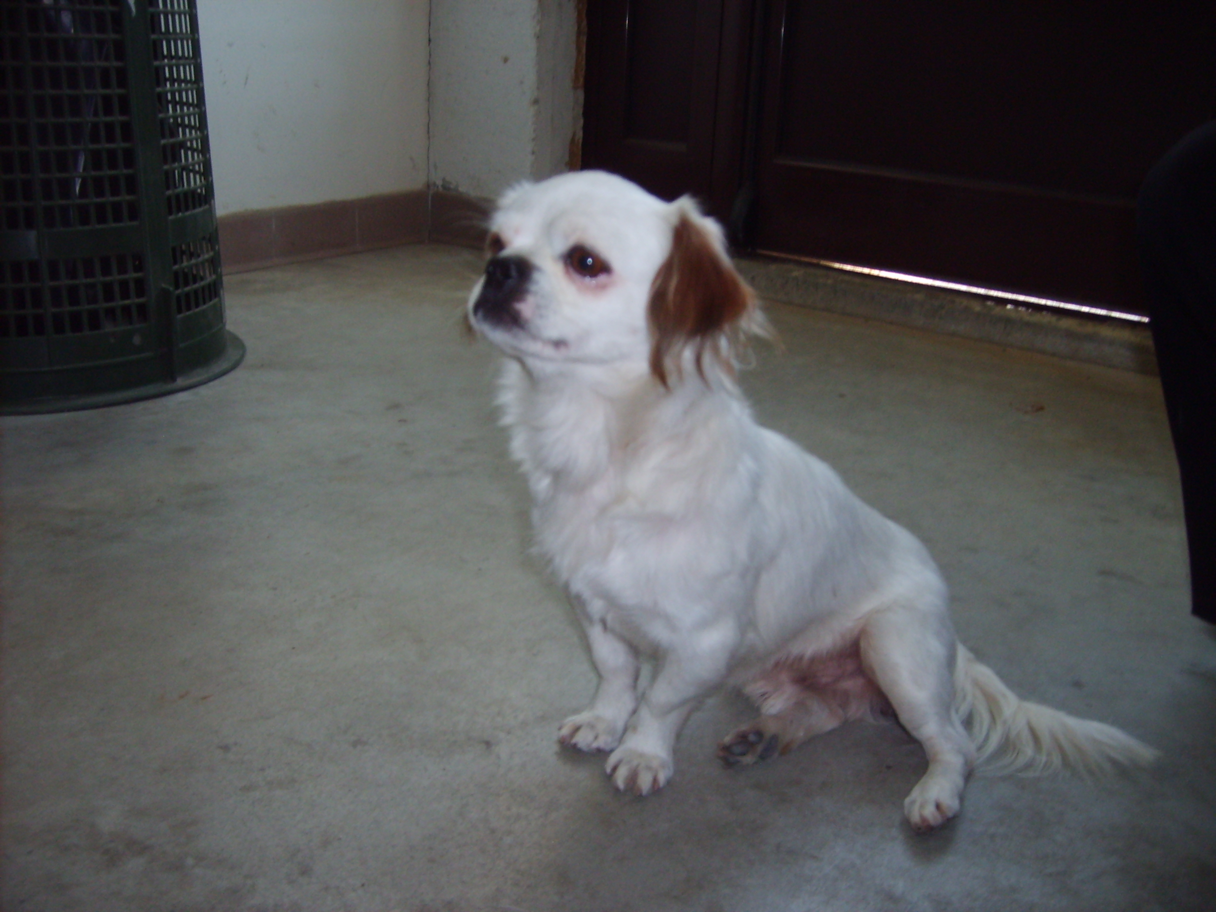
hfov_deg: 52.6
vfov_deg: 40.7
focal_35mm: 35
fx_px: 1229
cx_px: 608
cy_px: 456
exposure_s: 1/45
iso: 100
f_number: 2.8
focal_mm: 5.8
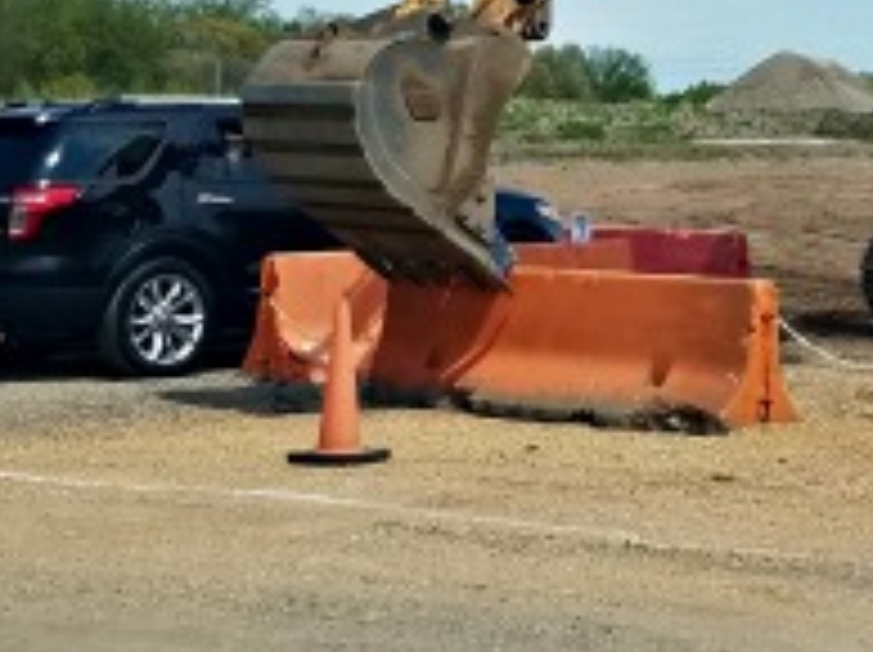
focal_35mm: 94
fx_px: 2368
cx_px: 666
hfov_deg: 20.7
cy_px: -110
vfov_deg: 15.2
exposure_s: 1/2004
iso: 40
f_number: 1.7
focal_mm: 4.2
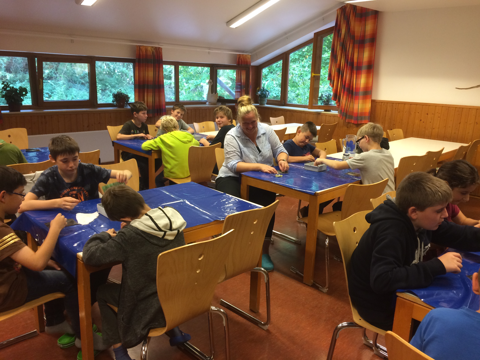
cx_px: 240
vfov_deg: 48.2
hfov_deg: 61.7
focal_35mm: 29
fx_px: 402
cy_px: 180
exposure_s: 1/33
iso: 160
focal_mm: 4.15
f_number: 2.2
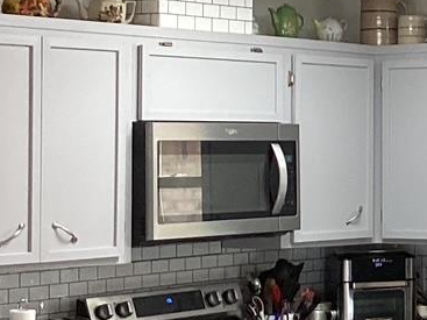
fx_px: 1702
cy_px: 85
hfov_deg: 13.3
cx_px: 684
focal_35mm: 138
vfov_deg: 10.7
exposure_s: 1/50
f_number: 2.4
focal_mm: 3.3
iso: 100
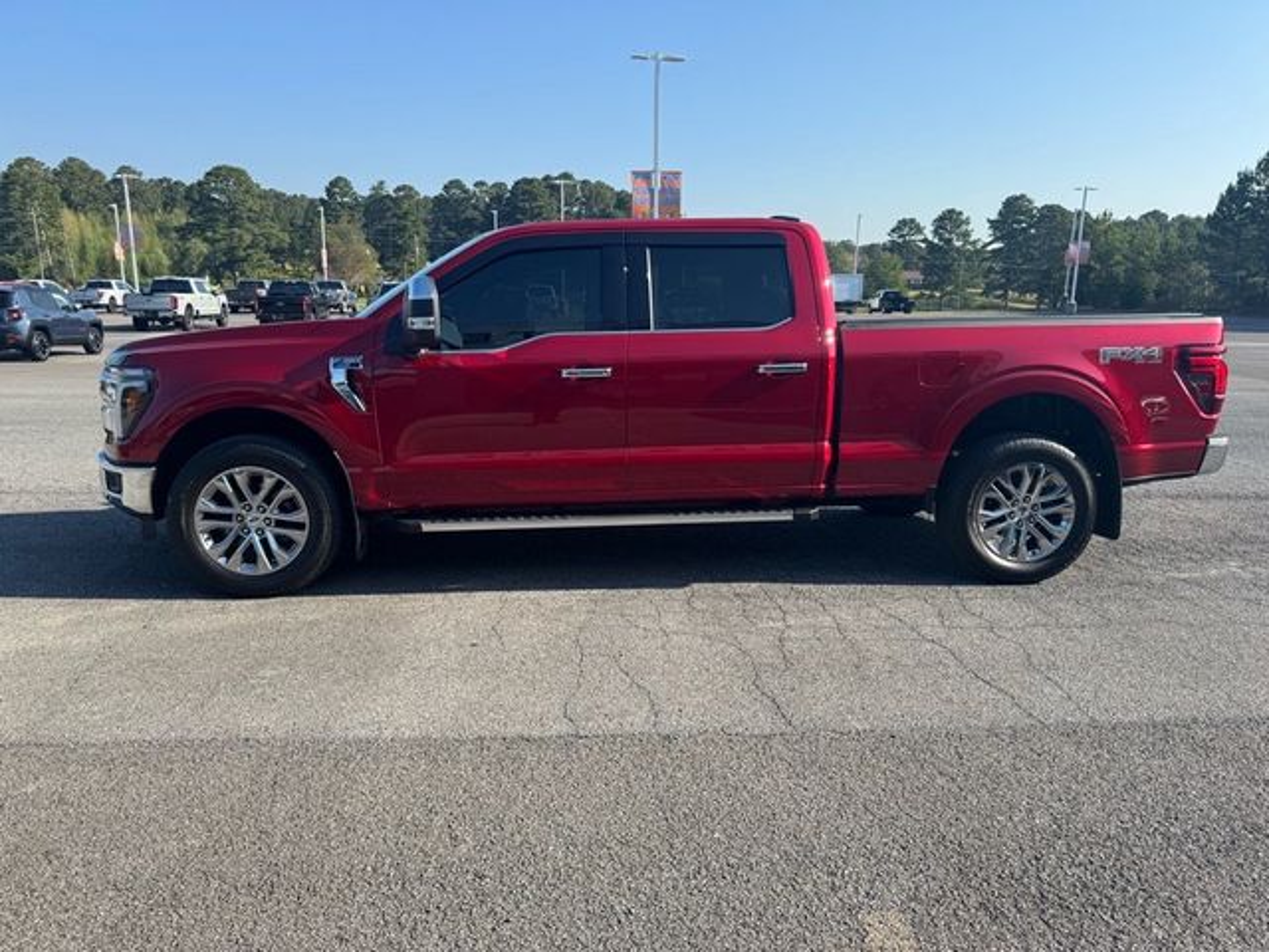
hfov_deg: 71.6
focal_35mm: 24
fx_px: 880
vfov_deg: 56.8
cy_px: 476
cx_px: 634
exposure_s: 1/2252
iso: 80
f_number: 1.78
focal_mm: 6.76
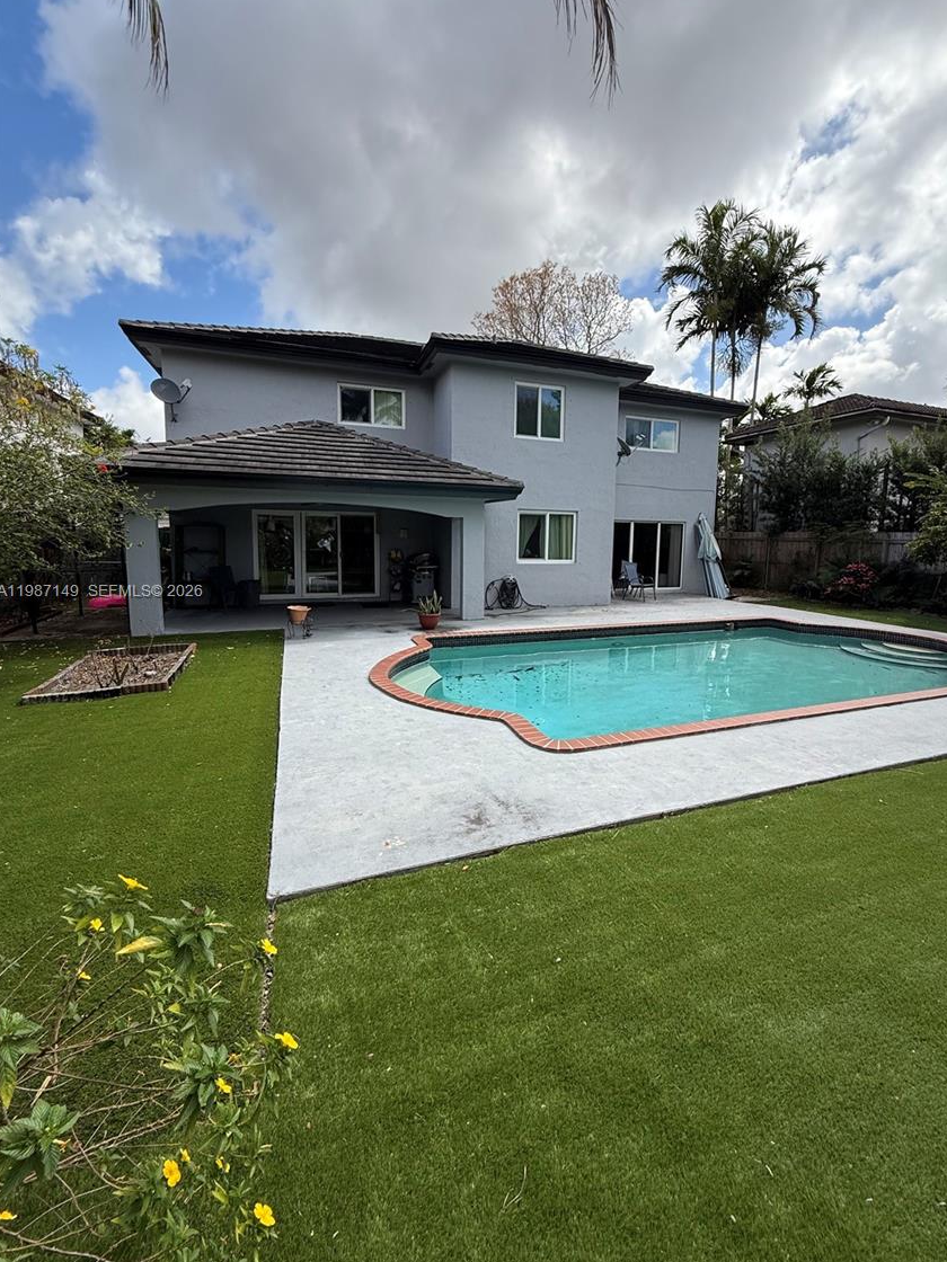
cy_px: 593
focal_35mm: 15
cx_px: 502
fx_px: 547
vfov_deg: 98.1
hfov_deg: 81.7
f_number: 2.2
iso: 64
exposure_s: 1/1572
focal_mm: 2.22
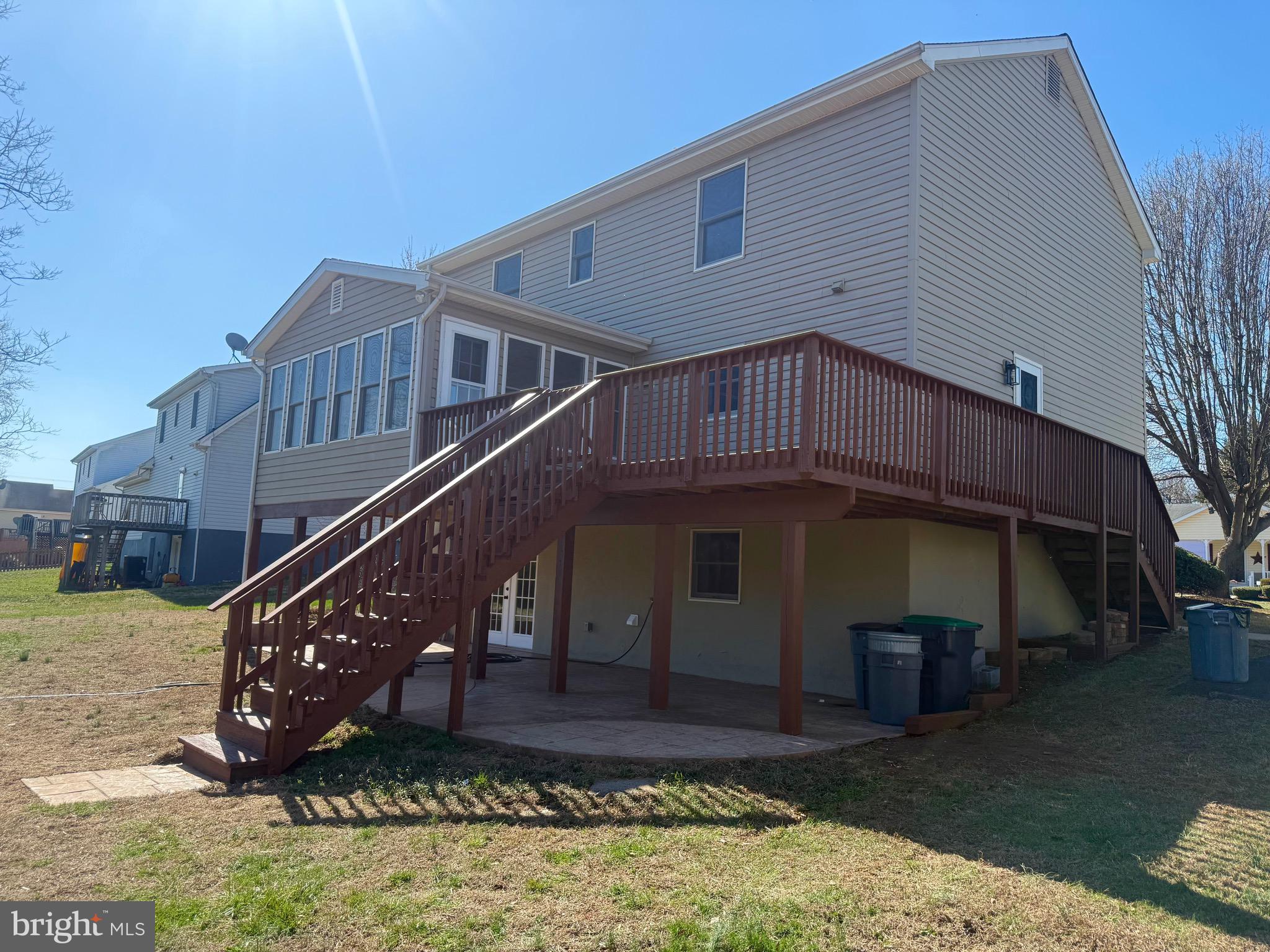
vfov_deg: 56.8
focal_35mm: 24
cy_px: 476
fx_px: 881
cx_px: 635
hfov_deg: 71.6
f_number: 1.78
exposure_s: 1/3584
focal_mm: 6.76
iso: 100
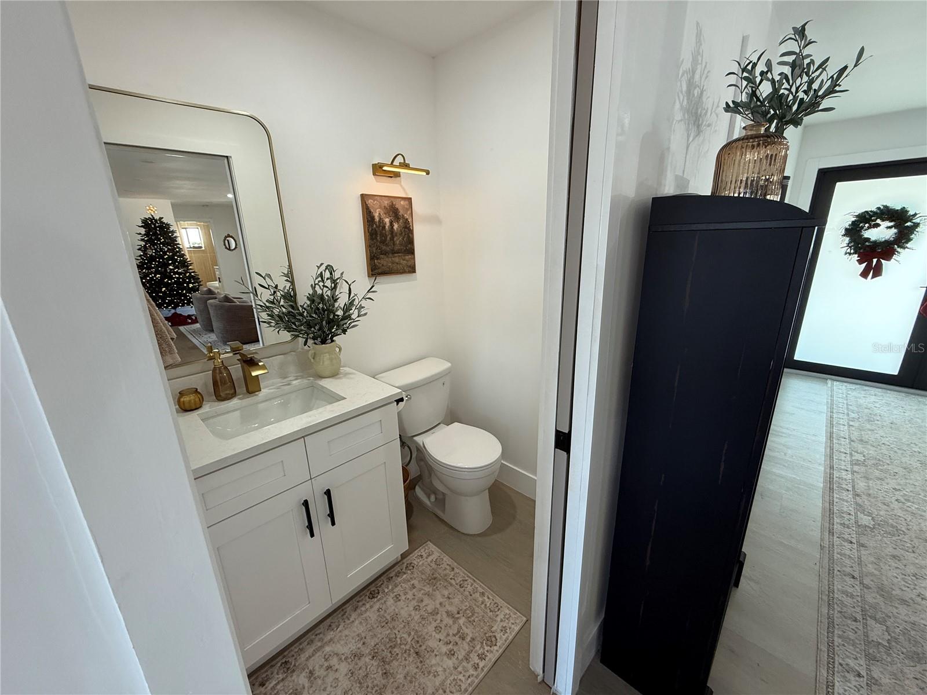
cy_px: 348
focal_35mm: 14
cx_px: 464
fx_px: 375
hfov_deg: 102.1
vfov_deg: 85.7
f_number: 2.2
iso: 200
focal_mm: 2.22
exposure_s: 1/120
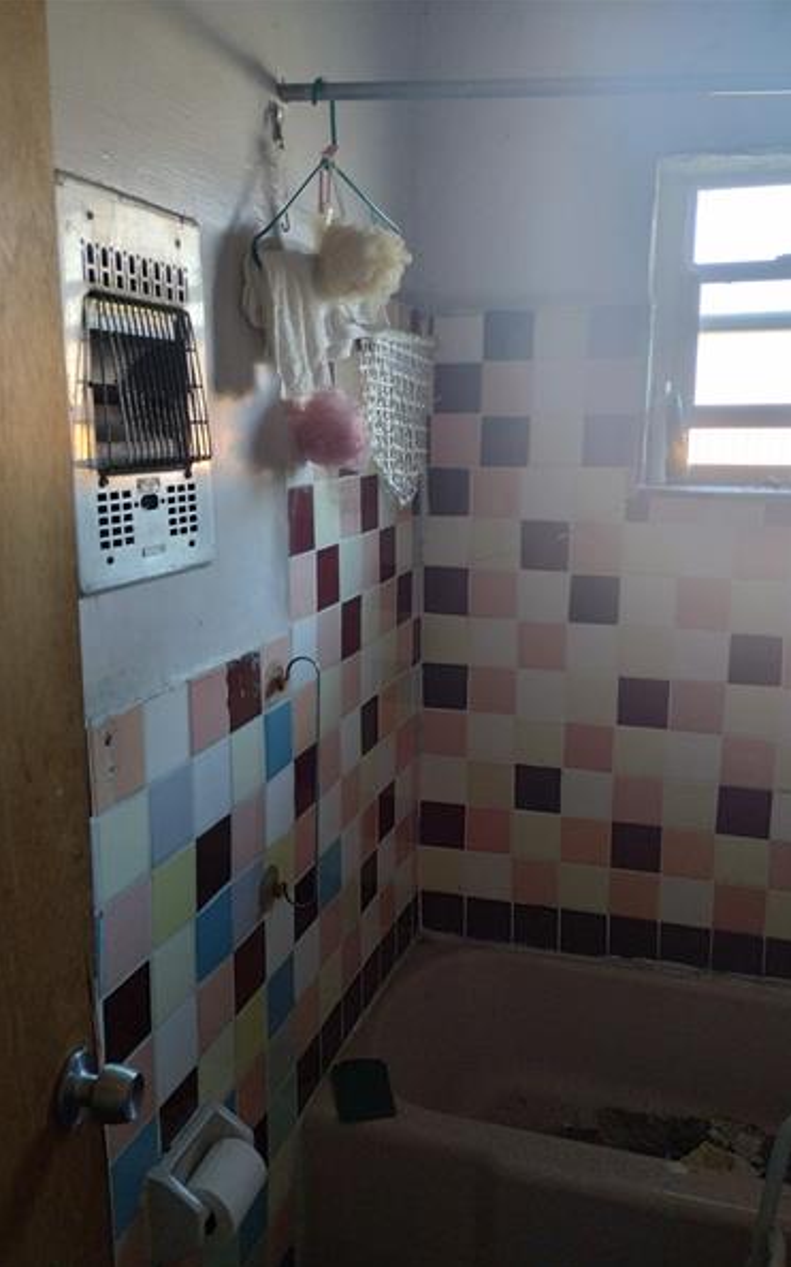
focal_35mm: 30
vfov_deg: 62.9
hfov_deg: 41.8
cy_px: 638
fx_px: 1035
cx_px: 393
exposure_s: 1/30
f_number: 1.8
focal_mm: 4.27
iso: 734
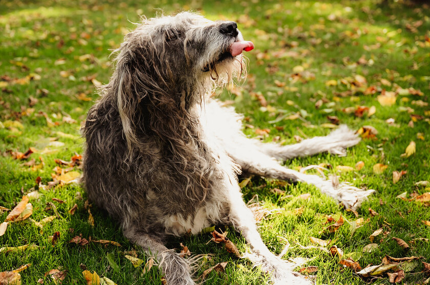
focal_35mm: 69
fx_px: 823
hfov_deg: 29.3
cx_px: 197
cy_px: 153
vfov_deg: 19.7
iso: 320
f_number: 3.2
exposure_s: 1/640
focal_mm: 48
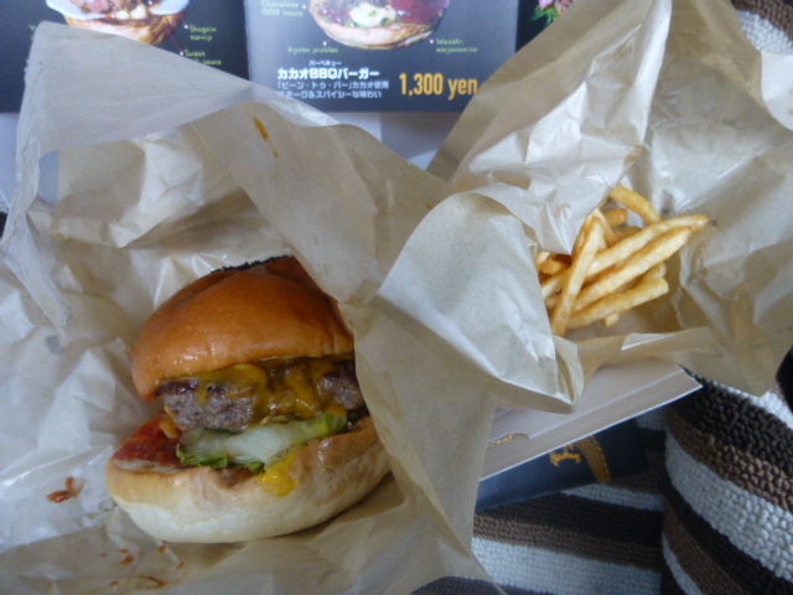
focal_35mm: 25
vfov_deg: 54.9
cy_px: 298
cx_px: 396
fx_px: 573
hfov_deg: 69.4
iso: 320
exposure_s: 1/125
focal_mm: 4.5
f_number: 3.1
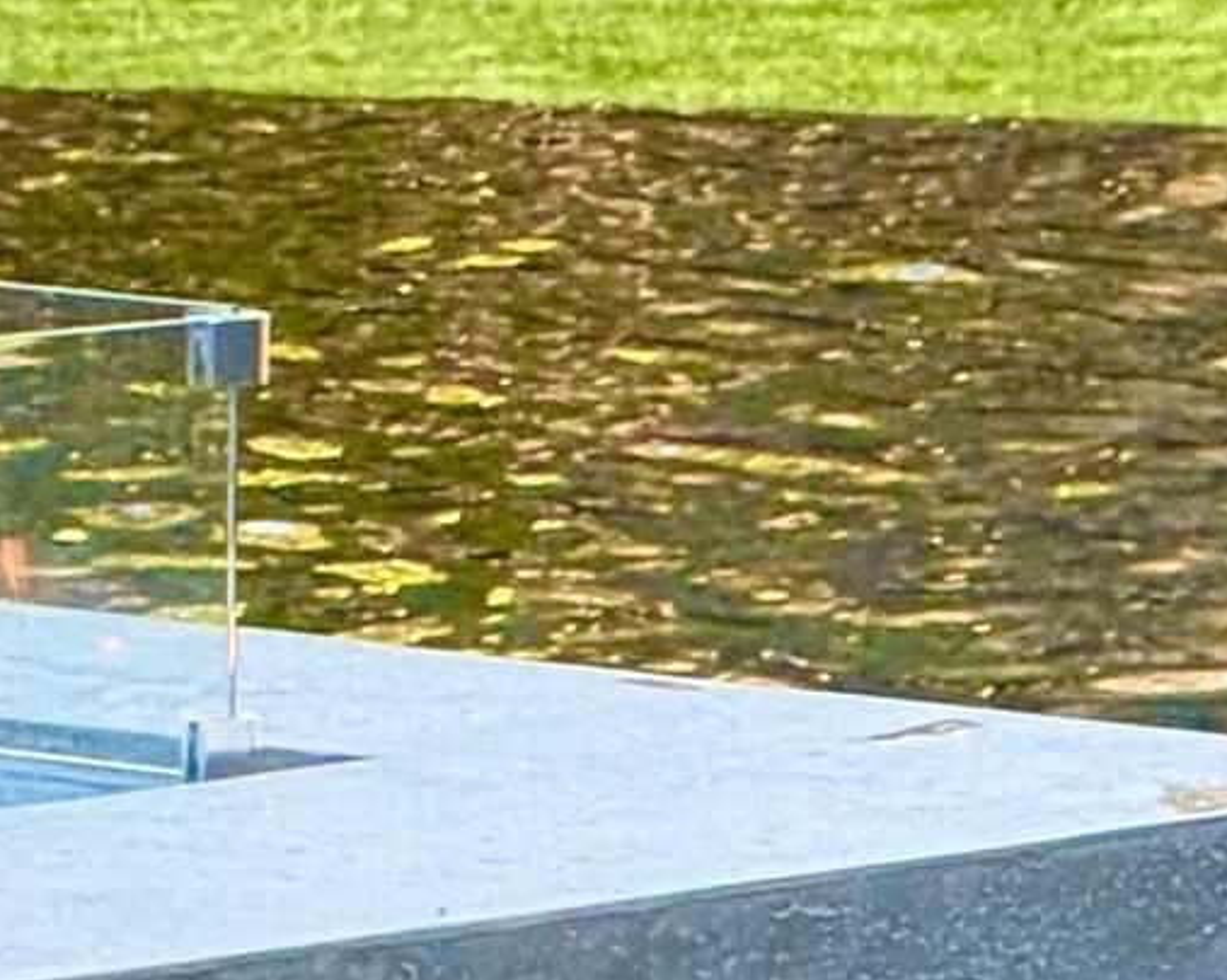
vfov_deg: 2.2
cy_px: 211
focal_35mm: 710
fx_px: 25768
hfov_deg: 2.7
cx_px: -779
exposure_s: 1/99
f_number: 2.8
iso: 100
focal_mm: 15.66
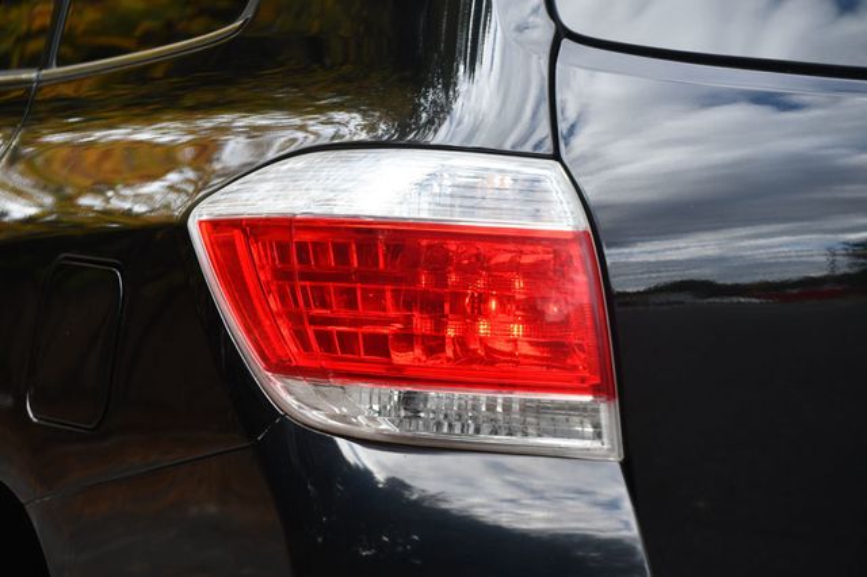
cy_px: 288
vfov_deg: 6.8
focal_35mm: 202
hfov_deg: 10.2
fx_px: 4862
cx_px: 434
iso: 320
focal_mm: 135
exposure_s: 1/250
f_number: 5.6
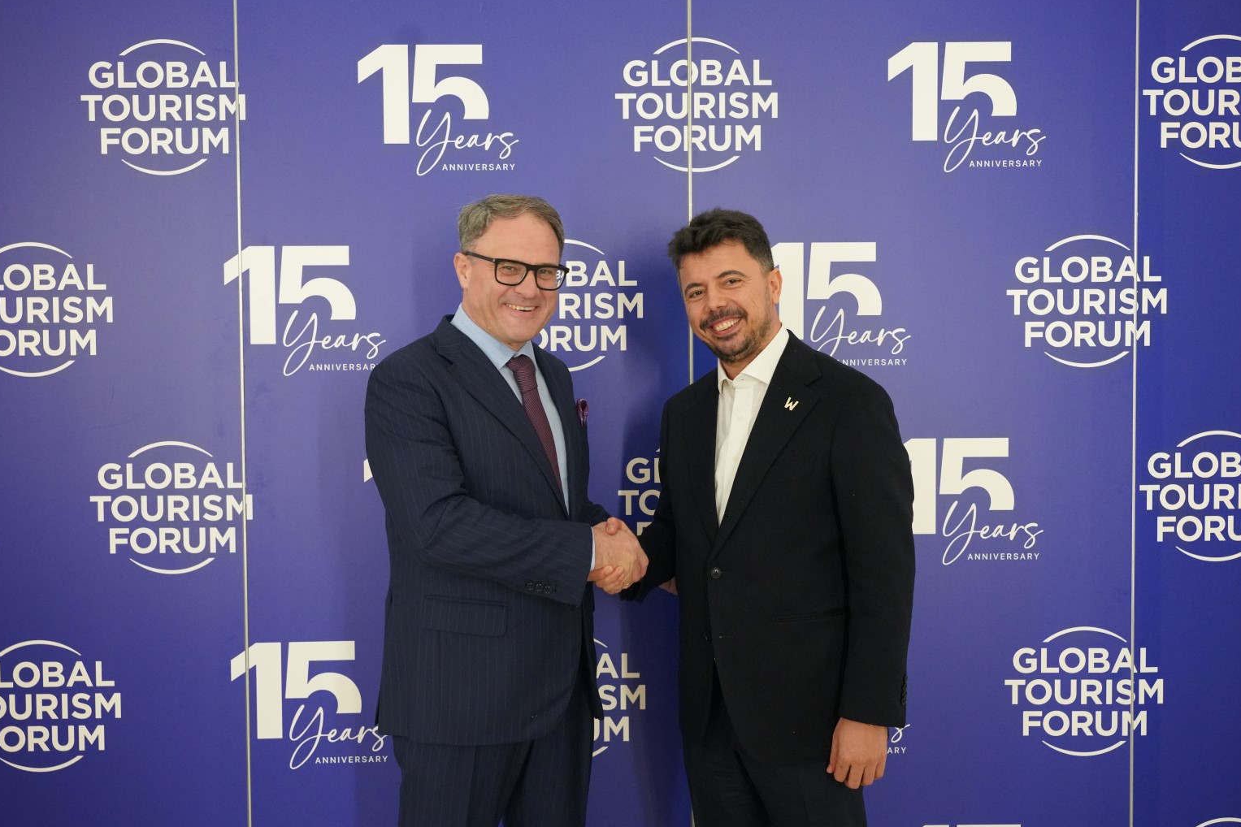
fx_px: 1228
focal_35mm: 36
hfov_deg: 53.6
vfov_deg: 37.2
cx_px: 597
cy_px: 408
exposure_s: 1/200
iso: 5000
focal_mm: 33.6
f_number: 4
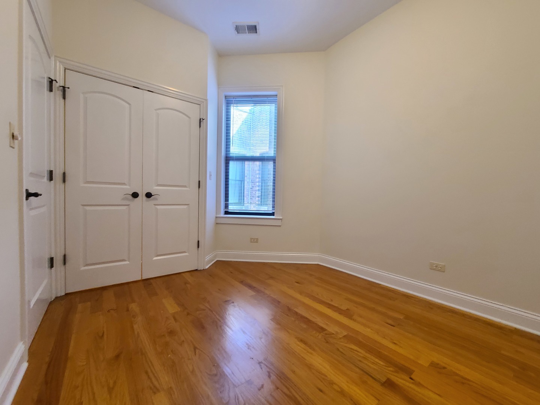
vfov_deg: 89.9
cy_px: 202
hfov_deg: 106.2
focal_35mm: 13
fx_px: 203
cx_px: 270
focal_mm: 2.2
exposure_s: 1/40
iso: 320
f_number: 2.2
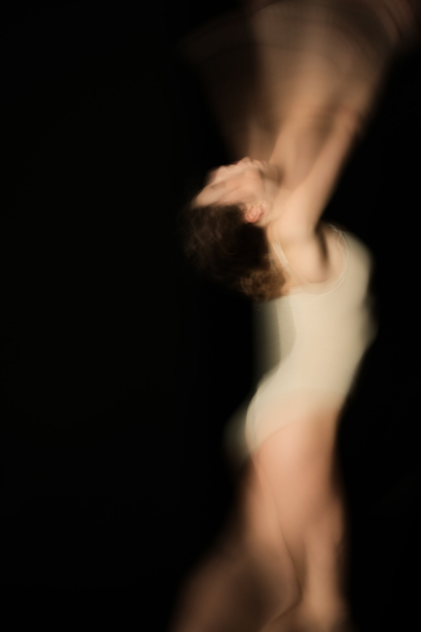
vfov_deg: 41.9
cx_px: 210
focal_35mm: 47
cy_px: 316
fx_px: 824
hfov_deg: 28.6
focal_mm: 31.5
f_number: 11
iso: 400
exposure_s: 1/4
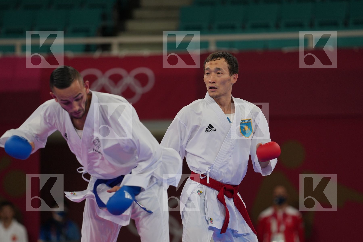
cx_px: 182
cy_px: 121
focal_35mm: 300
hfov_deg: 6.9
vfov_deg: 4.6
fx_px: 3025
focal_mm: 200
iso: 400
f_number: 2.8
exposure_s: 1/1000
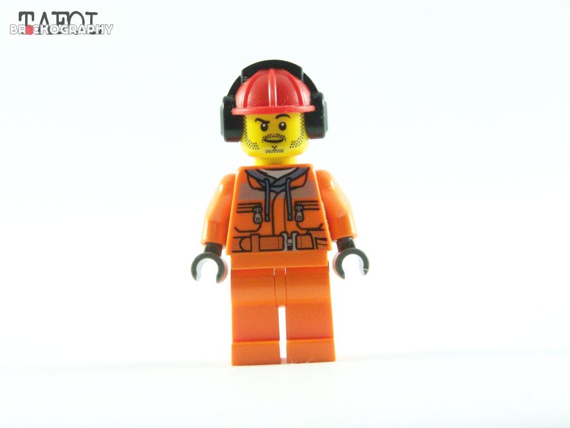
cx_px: 285
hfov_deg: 16.8
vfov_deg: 12.7
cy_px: 214
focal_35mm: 117
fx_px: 1927
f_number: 4
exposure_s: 1/60
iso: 400
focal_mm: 19.4
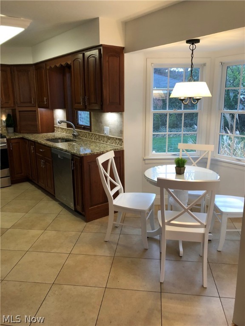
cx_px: 122
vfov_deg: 63.4
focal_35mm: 28
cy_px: 163
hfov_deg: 49.7
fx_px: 264
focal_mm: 3.99
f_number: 1.8
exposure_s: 1/20
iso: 40
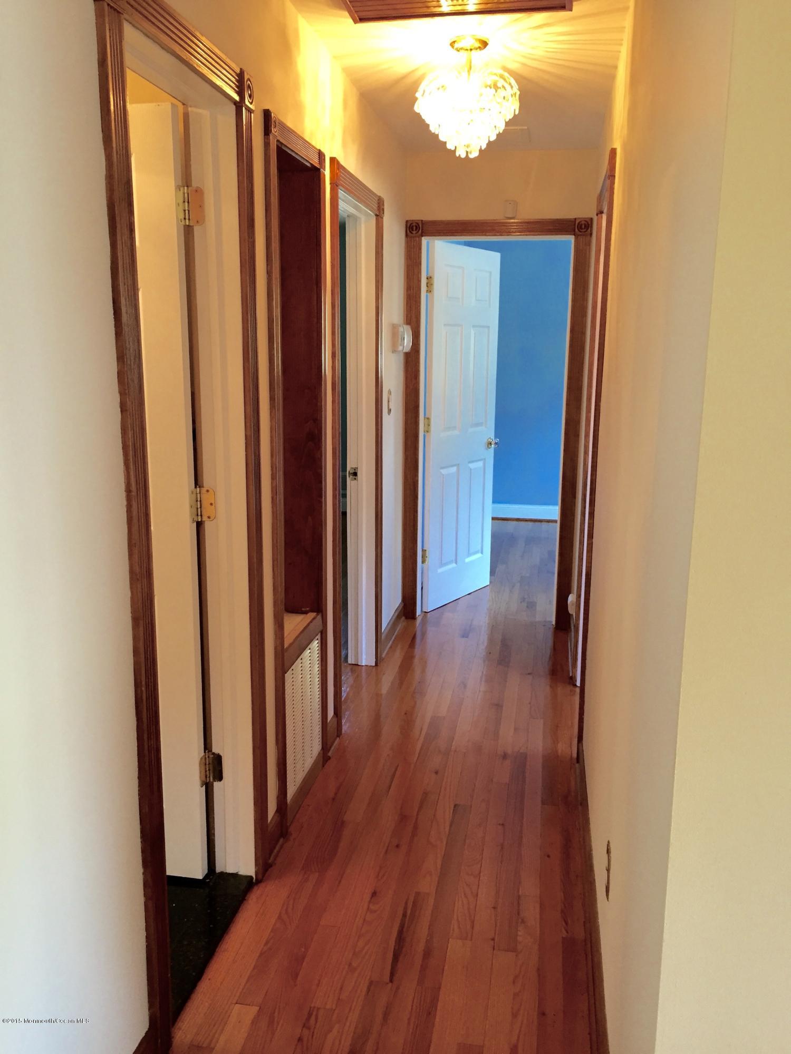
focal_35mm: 29
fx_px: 884
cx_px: 396
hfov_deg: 48.2
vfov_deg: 61.7
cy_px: 527
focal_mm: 4.15
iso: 100
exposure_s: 1/30
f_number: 2.2
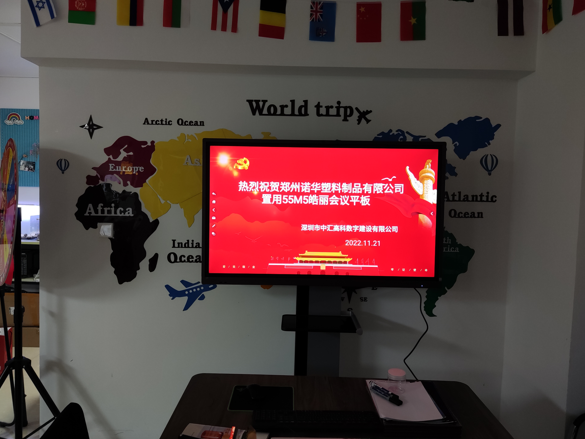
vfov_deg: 53.1
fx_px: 439
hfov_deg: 67.3
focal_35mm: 26
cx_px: 296
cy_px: 212
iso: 198
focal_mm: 4.71
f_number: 1.79
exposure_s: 1/50
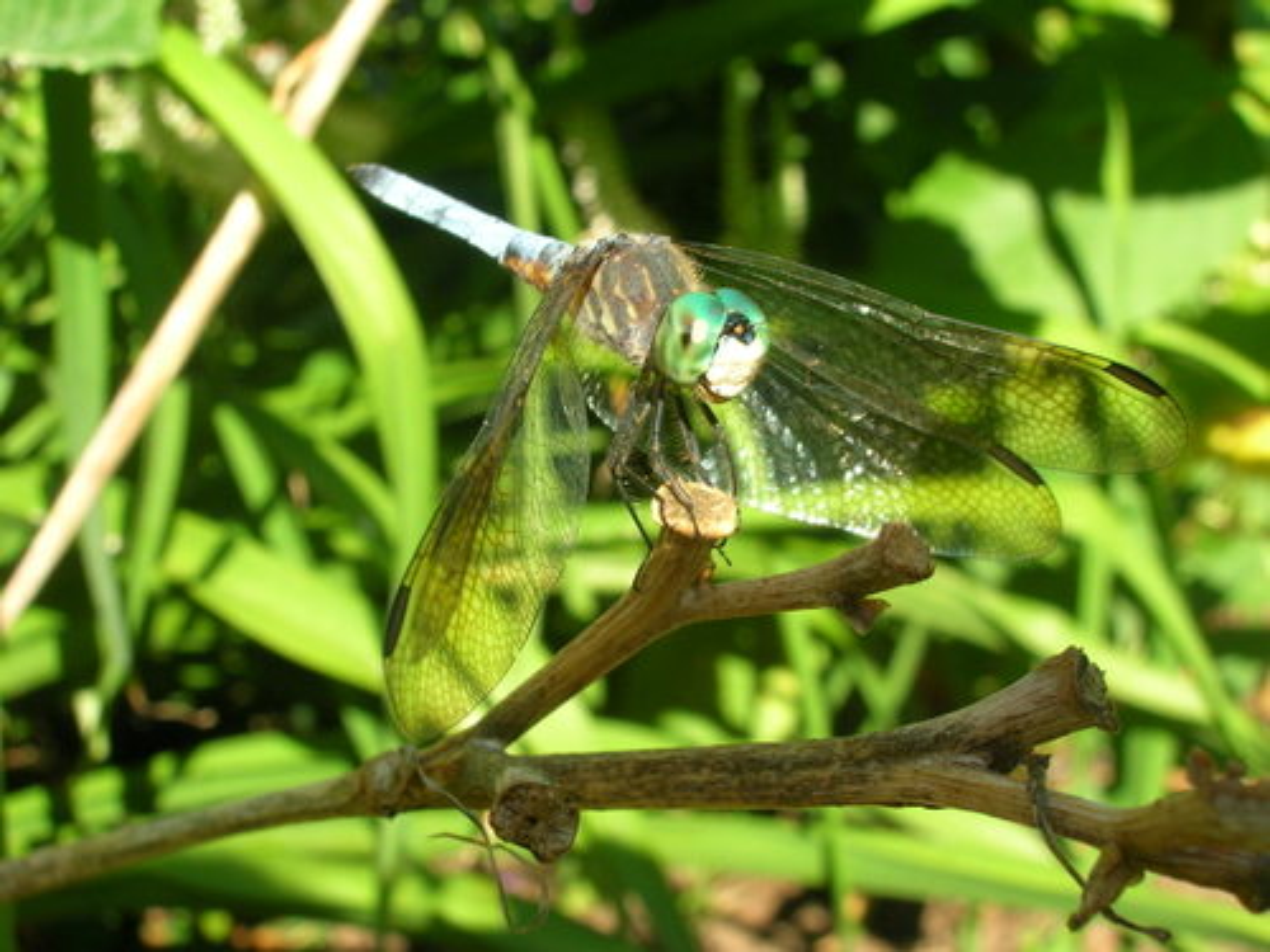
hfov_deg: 41.2
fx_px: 1688
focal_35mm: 46
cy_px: 476
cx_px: 635
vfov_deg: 31.5
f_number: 5.4
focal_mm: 7.7
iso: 50
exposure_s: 1/78.3
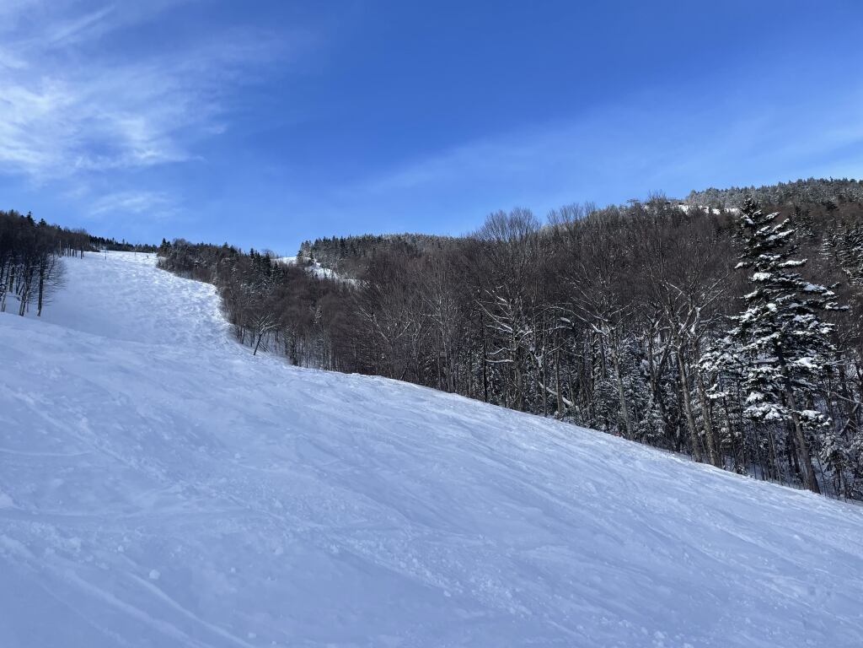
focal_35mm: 26
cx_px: 432
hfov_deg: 67.3
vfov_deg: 53.1
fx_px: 648
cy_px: 324
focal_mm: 4.2
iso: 32
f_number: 1.6
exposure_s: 1/2882
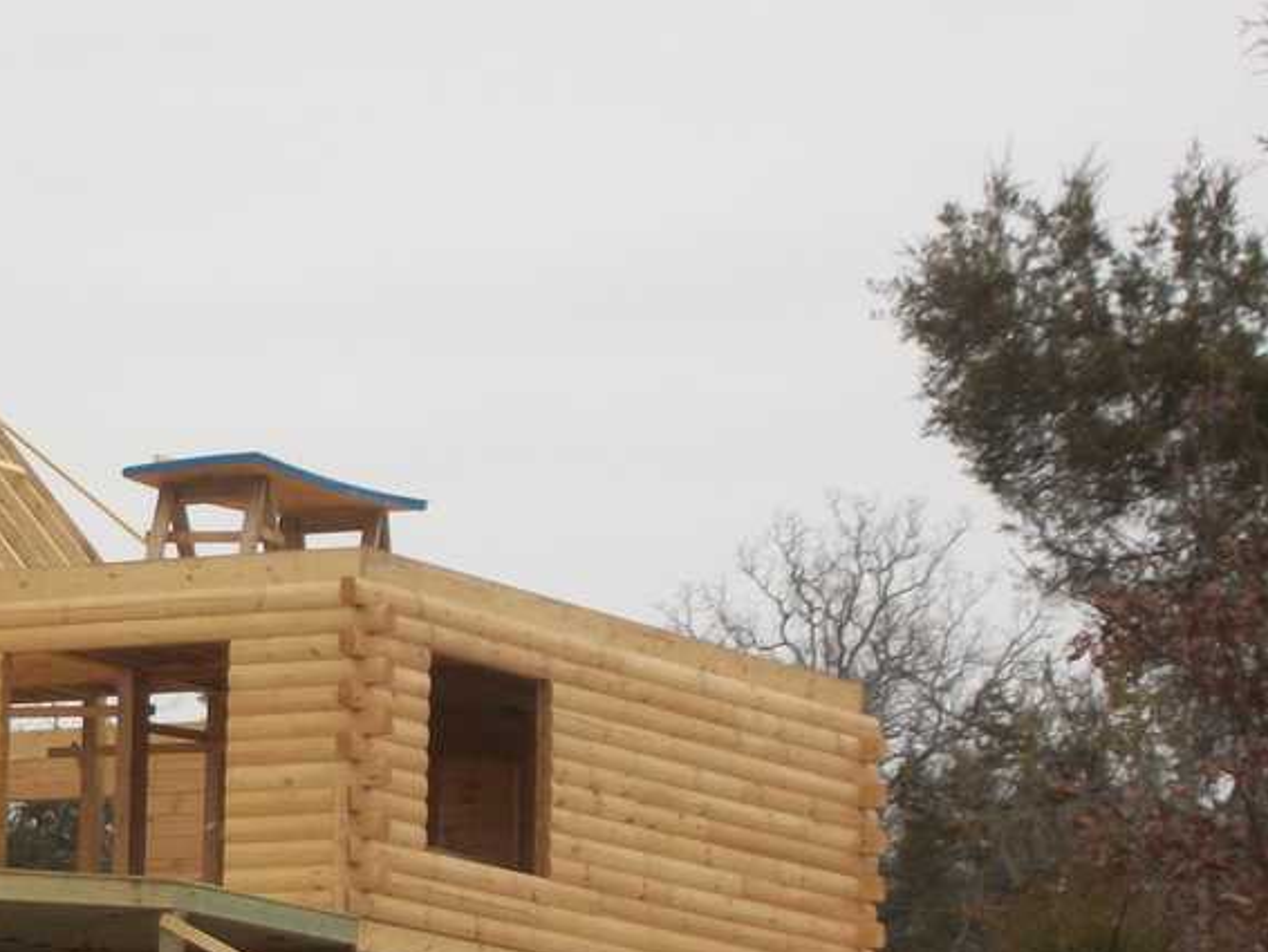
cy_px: 724
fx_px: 8282
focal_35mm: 226
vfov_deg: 6.6
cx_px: -68
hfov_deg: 8.7
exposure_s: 1/250
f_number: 5.2
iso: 80
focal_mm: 17.1
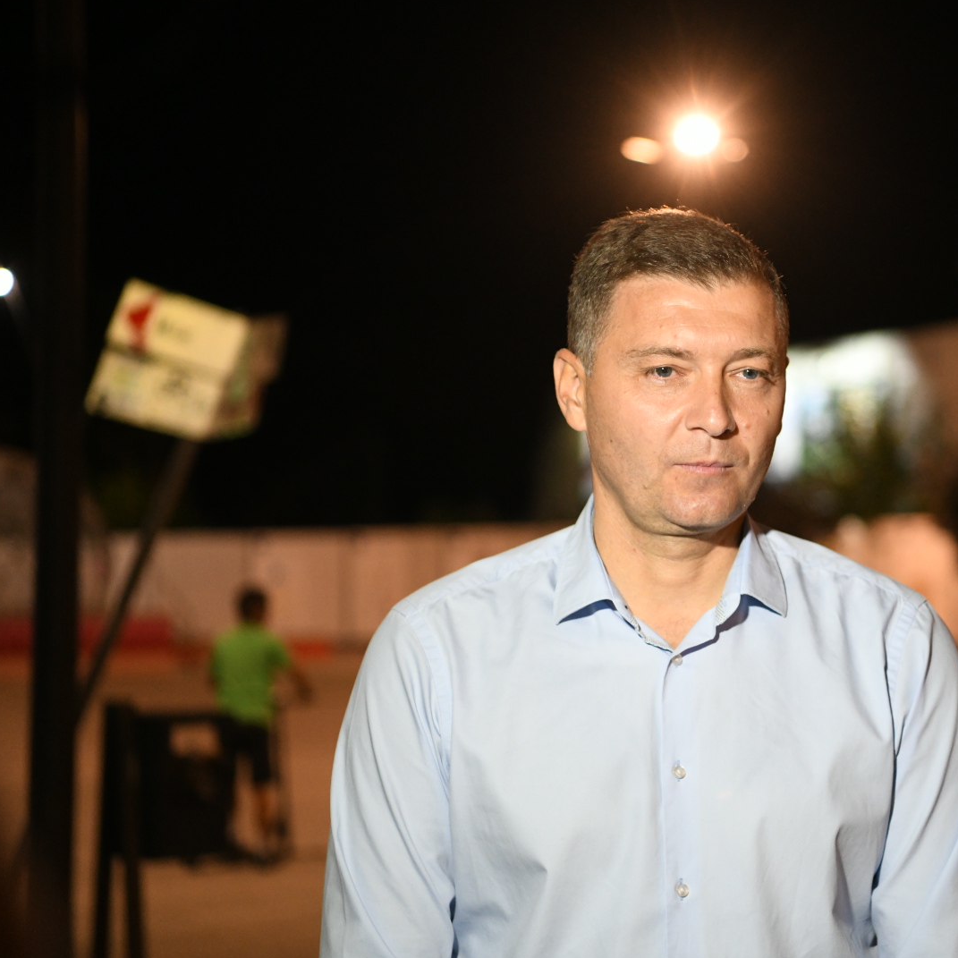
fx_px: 2818
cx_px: 706
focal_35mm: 90
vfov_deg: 19.3
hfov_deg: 19.2
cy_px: 478
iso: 3200
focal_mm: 70
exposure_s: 1/160
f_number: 2.8
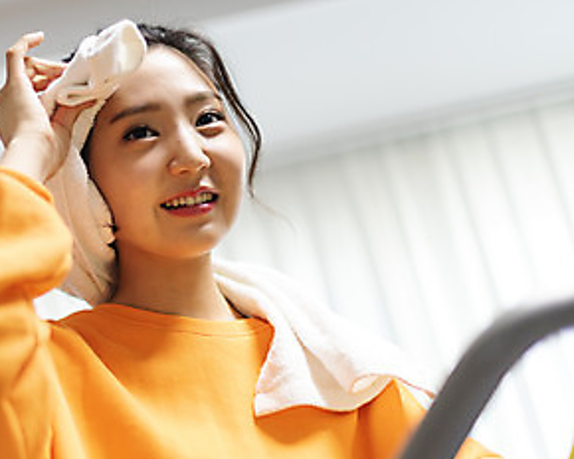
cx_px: 92
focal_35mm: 97
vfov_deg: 15.9
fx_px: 1648
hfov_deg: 19.5
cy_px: 267
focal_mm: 50
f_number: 1.6
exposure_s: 1/320
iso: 500
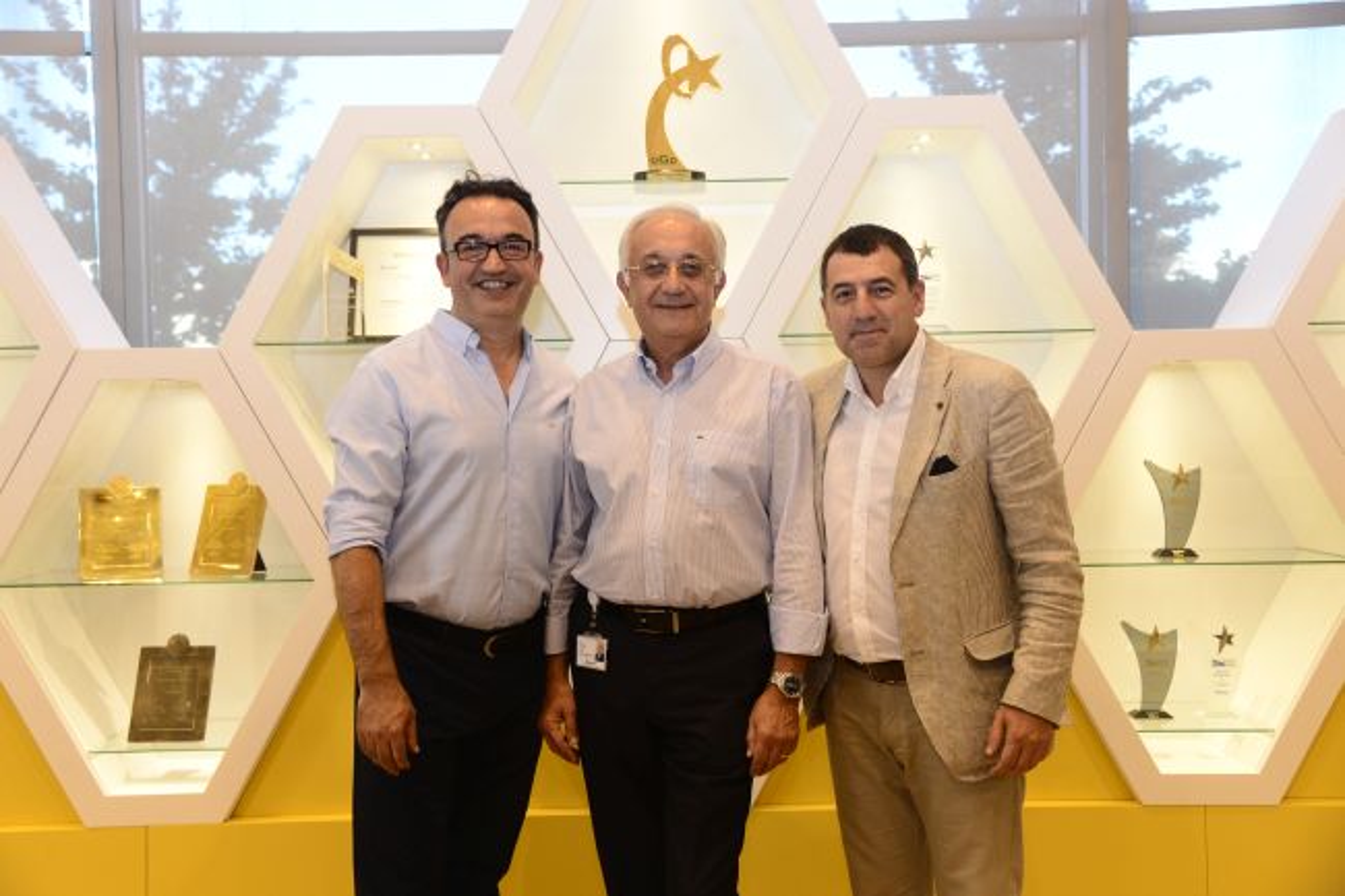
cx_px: 672
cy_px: 448
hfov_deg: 54.4
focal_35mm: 35
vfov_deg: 37.8
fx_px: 1307
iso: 1600
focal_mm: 35
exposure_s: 1/100
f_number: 4.5
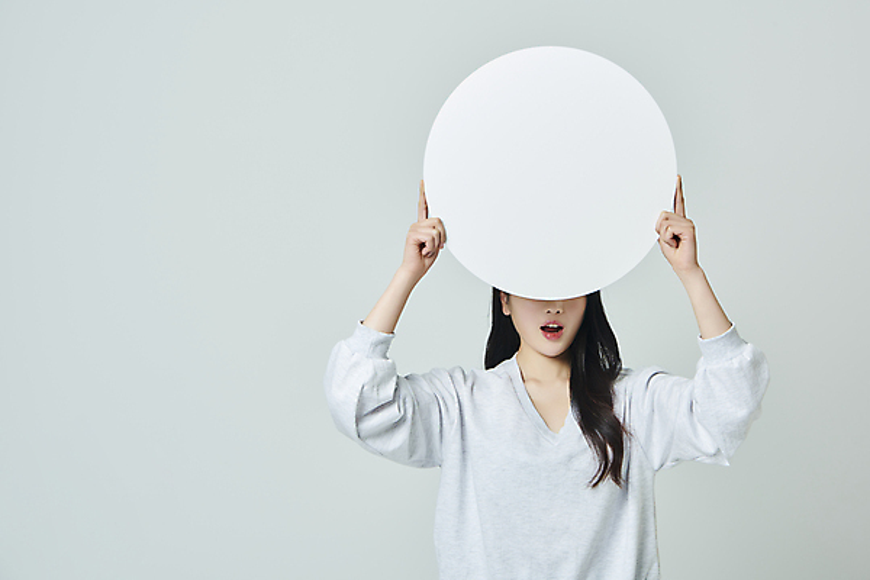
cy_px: 290
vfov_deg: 21.9
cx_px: 435
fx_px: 1498
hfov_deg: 32.4
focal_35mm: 62
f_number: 11
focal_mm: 62
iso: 100
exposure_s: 1/125
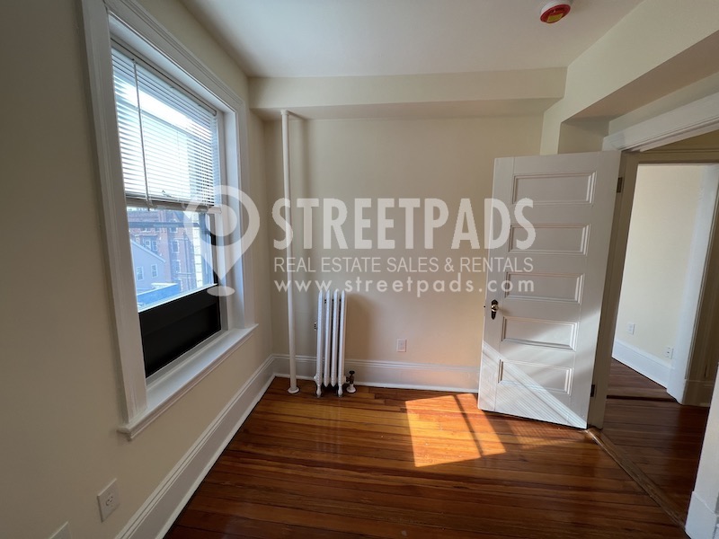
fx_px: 270
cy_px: 270
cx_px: 360
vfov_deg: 89.9
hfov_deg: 106.2
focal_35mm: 13
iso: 32
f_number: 1.8
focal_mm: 1.57
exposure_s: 1/120
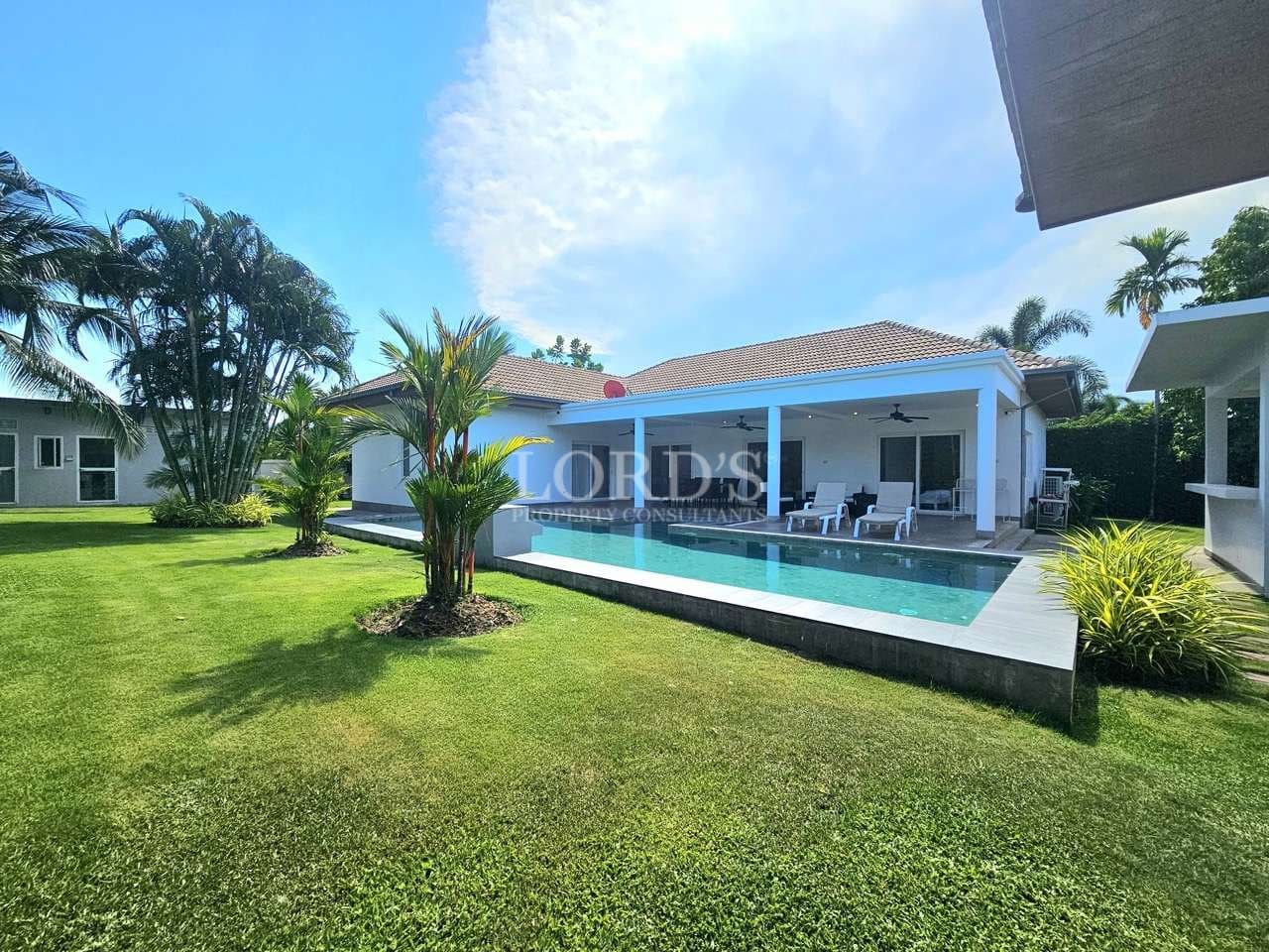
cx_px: 634
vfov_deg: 89.9
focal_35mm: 13
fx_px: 477
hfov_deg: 106.2
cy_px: 476
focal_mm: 2.2
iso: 50
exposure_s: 1/3333
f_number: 2.2
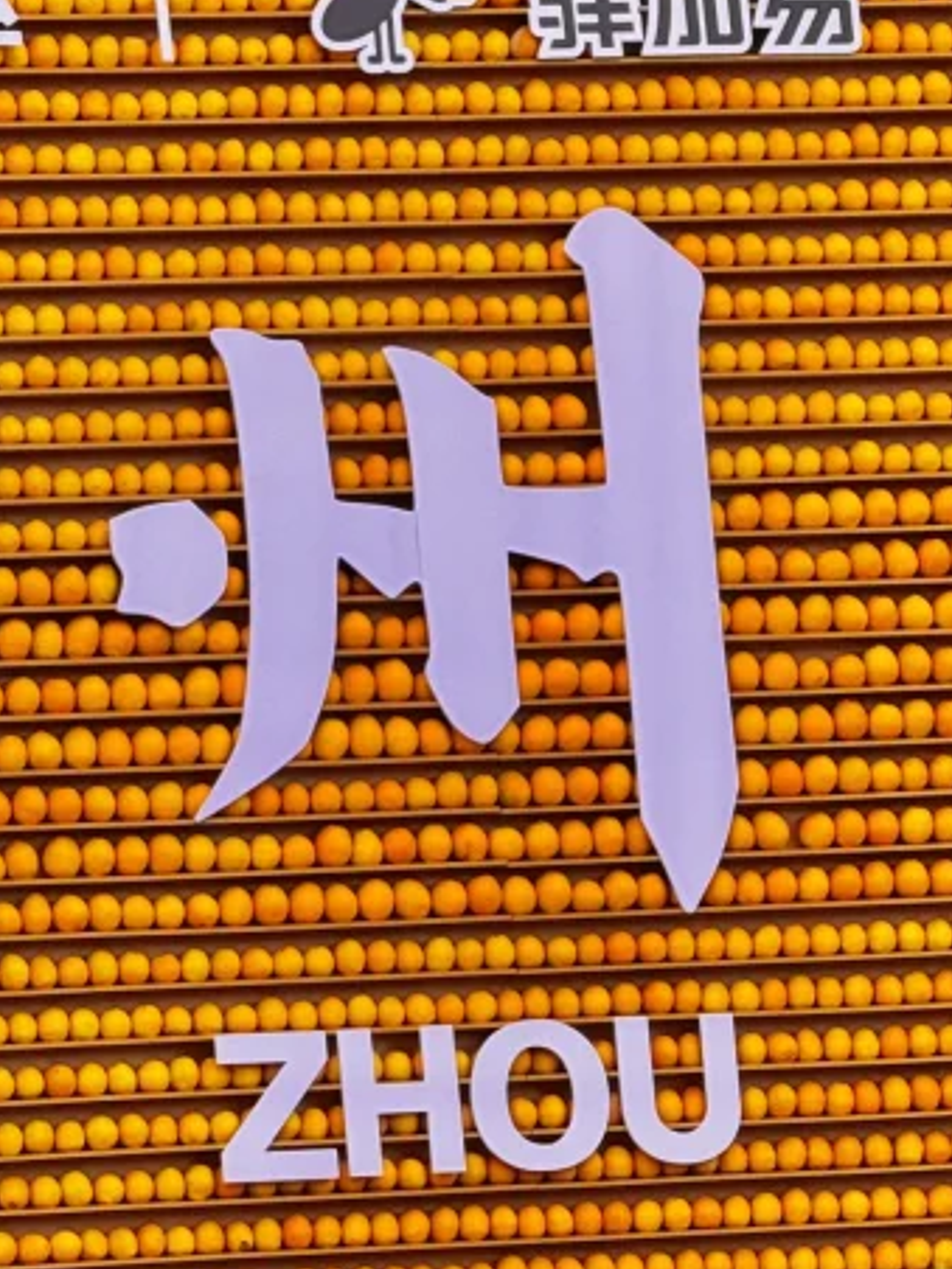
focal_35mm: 382
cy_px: 834
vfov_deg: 5.2
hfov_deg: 3.9
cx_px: 70
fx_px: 14008
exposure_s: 1/165
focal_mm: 15.66
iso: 50
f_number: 2.8
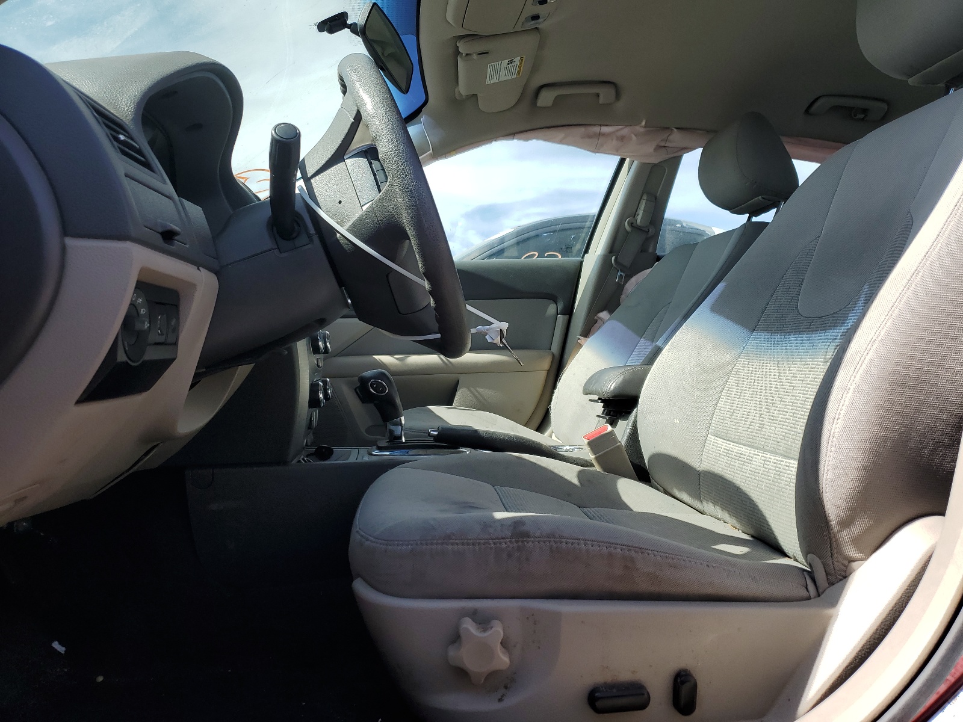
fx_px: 723
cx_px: 482
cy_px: 361
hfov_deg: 67.3
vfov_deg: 53.1
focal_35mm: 26
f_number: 1.5
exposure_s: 1/1250
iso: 50
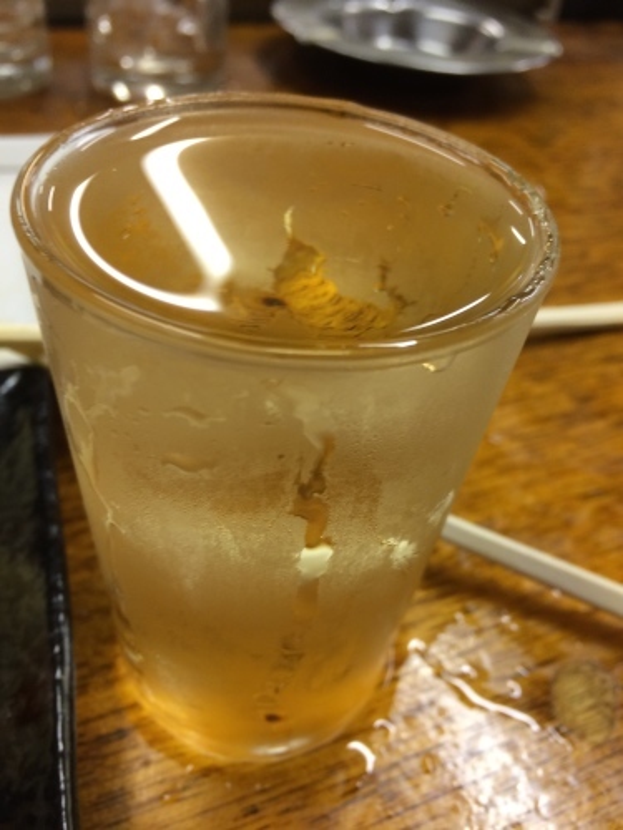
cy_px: 415
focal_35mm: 29
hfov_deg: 48.2
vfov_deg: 61.7
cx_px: 312
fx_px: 696
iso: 125
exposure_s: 1/33
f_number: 2.2
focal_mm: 4.15
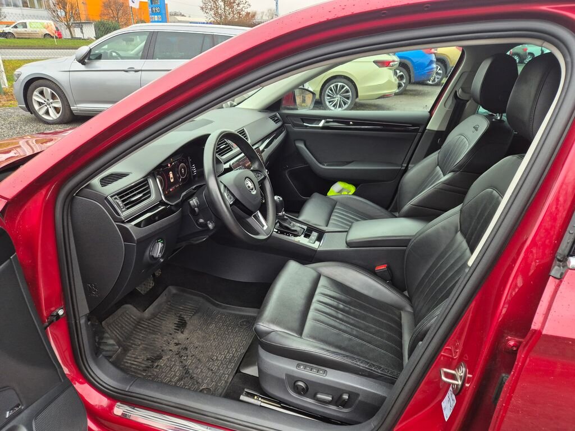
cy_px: 216
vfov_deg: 58.9
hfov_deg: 73.9
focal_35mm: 23
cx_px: 288
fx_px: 382
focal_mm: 5.4
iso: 250
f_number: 1.8
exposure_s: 1/100
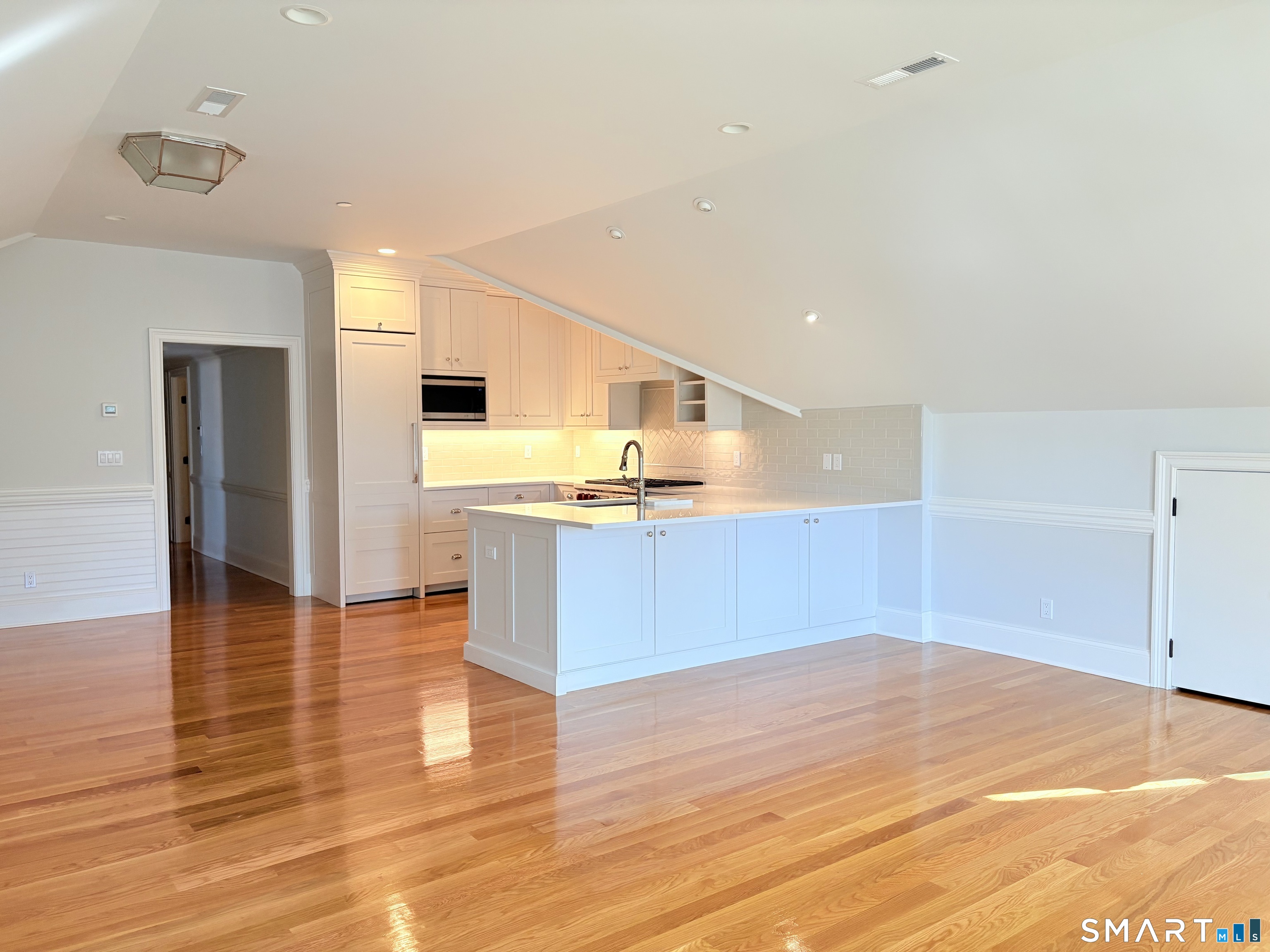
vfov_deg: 53.1
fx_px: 954
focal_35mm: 26
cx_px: 635
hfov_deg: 67.3
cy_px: 476
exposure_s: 1/120
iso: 100
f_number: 1.6
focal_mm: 5.96
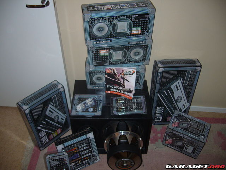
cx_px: 113
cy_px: 85
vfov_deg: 40.7
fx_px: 229
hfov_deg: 52.6
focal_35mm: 35
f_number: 2.8
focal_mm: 5.8
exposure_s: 1/60
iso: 100
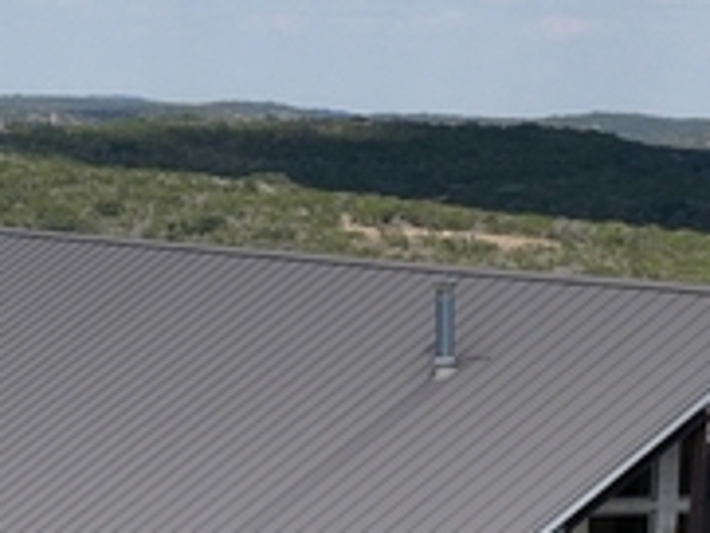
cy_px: 549
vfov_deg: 7.7
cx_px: -163
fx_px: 3920
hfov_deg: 10.2
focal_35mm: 191
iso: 100
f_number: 4.5
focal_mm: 12.29
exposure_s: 1/60
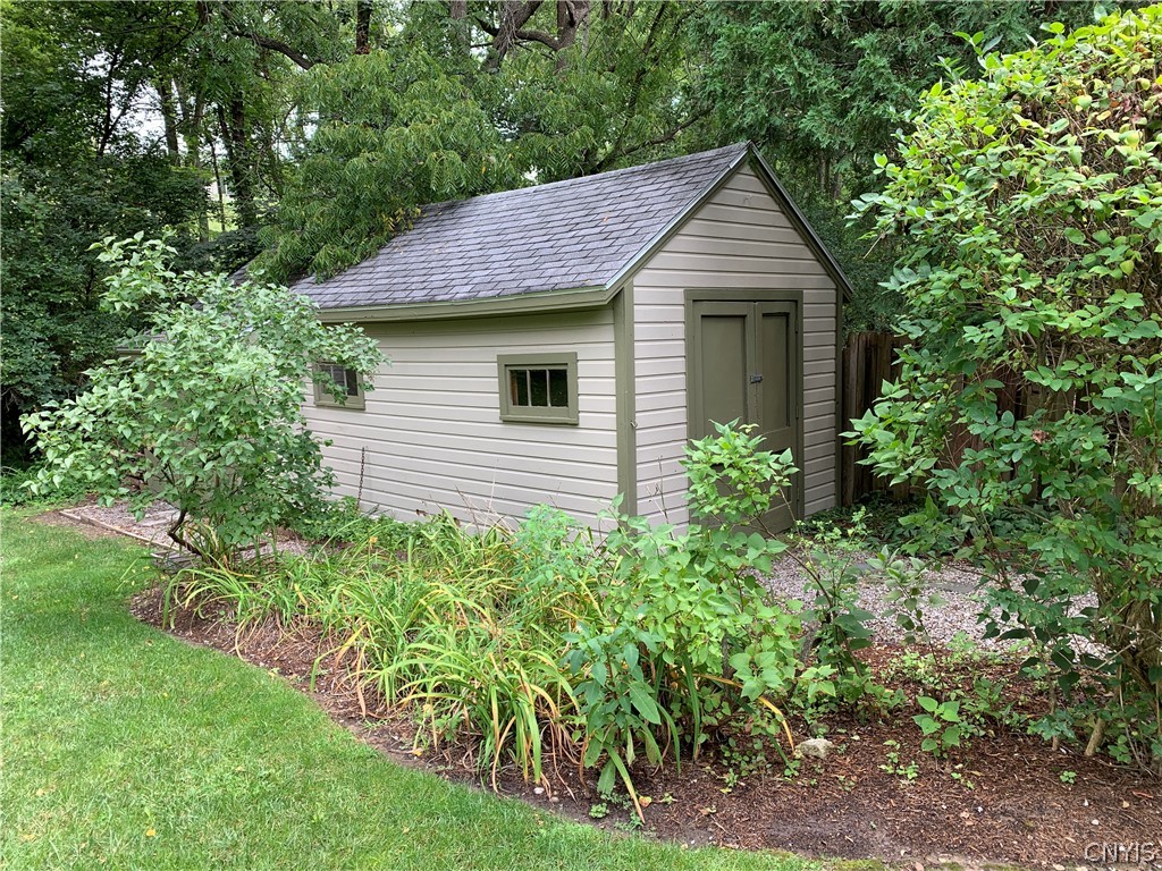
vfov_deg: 53.1
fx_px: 873
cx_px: 581
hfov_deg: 67.3
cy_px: 436
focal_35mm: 26
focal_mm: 4.25
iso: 25
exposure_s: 1/206
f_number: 1.8
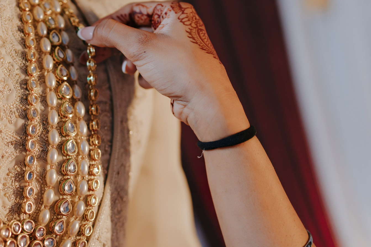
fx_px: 979
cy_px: 126
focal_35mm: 95
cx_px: 45
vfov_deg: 14.4
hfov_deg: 21.0
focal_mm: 50
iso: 500
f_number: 1.4
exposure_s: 1/320
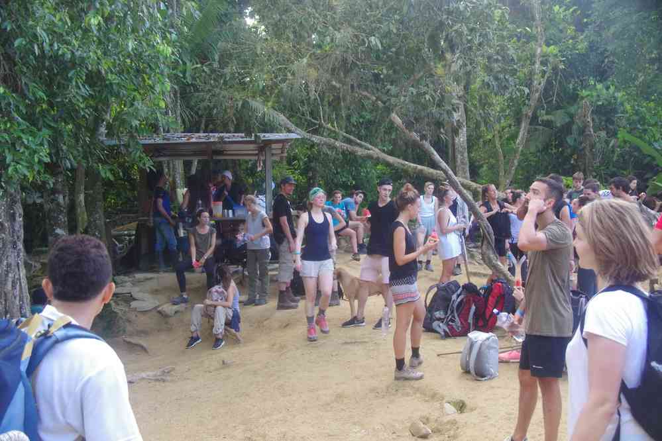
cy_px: 220
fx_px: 791
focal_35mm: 43
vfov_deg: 31.2
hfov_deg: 45.4
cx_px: 331
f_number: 6.3
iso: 1600
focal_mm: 29.4
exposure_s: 1/60
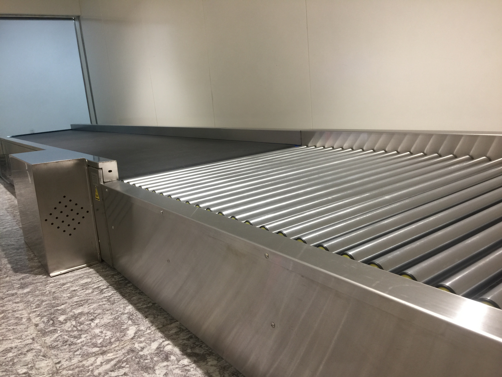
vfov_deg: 48.2
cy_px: 188
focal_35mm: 29
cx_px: 251
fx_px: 421
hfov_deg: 61.7
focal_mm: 4.15
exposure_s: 1/15
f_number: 2.2
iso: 32
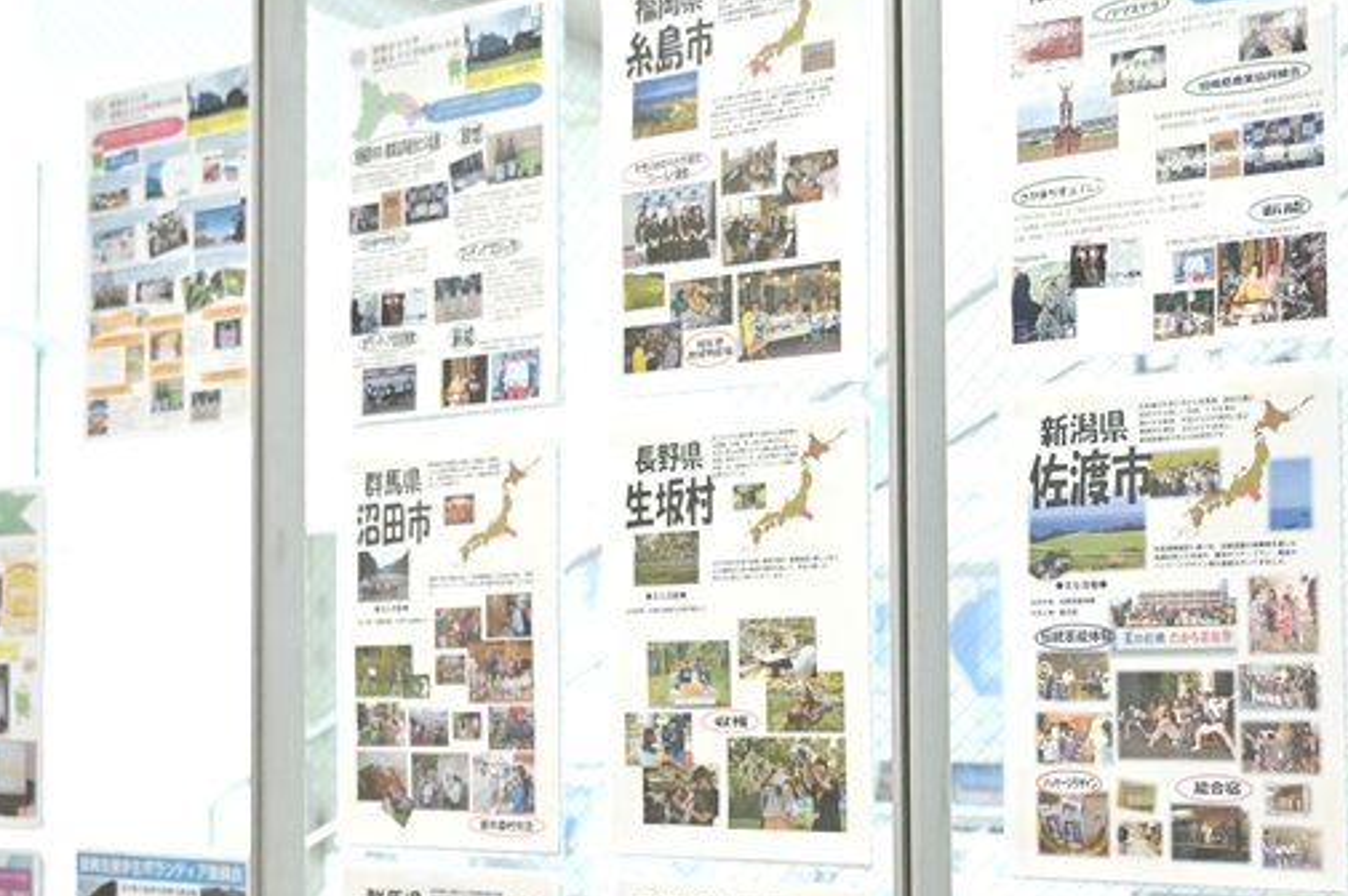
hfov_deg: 35.0
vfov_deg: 23.6
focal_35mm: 57
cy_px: 592
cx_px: 737
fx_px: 2133
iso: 640
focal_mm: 36
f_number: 3.2
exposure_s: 1/100
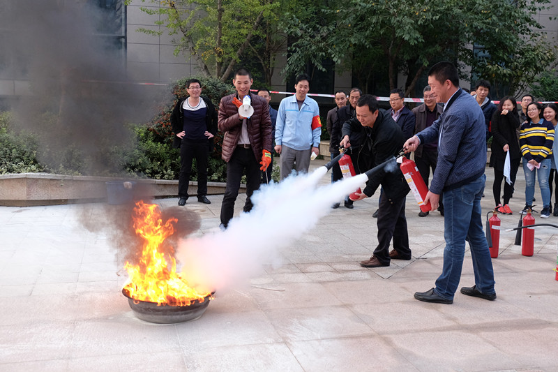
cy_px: 186
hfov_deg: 50.7
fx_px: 589
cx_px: 279
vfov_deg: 35.0
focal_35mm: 38
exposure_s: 1/320
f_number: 5
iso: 1600
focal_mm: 25.4
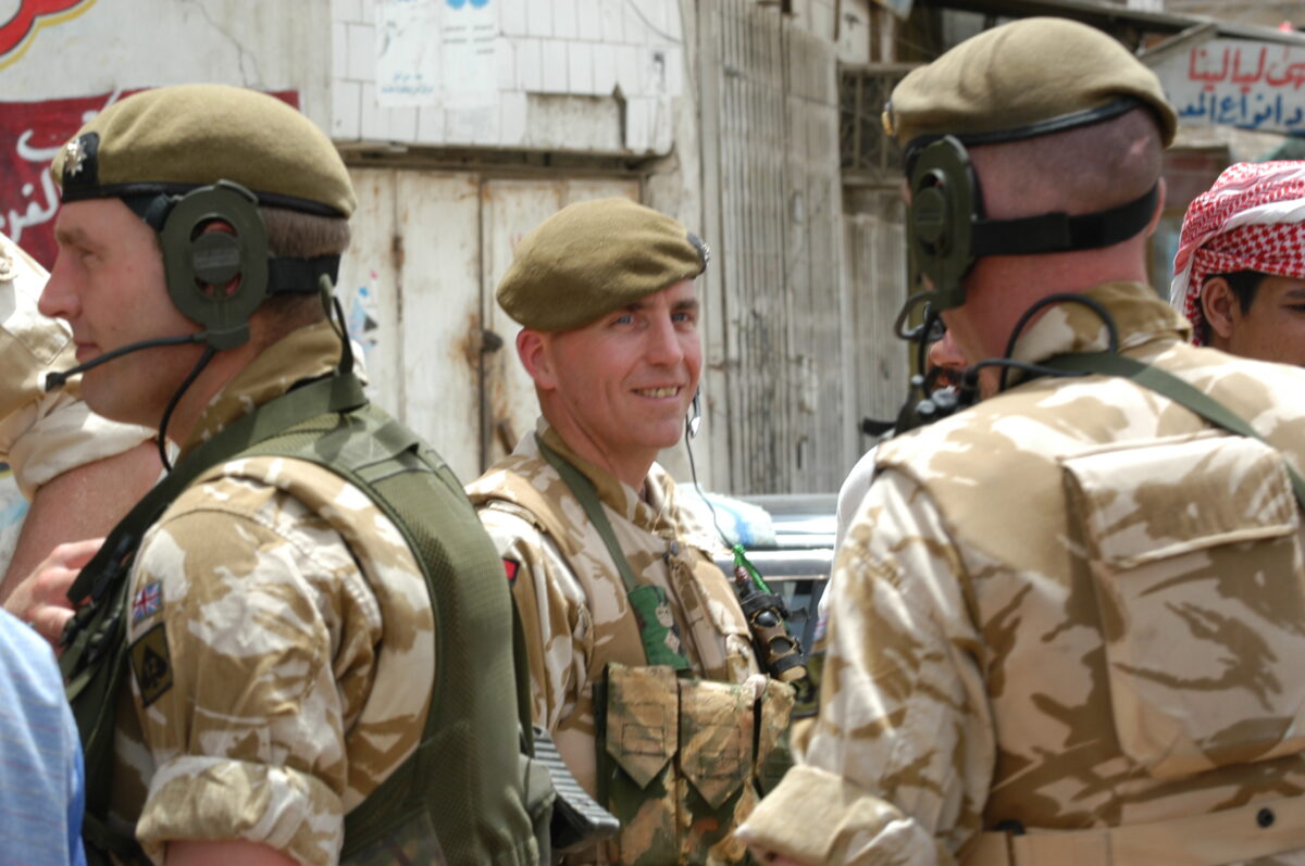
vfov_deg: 10.1
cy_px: 433
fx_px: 4888
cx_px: 652
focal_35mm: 135
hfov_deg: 15.2
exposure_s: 1/160
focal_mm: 90
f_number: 8
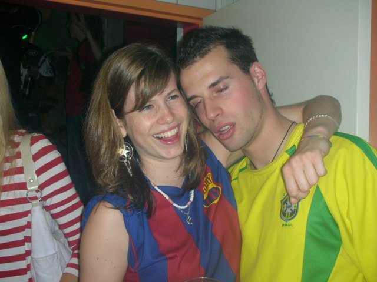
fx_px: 577
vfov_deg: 27.5
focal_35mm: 53
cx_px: 188
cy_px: 141
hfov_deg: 36.2
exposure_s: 1/60.1
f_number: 3.7
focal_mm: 8.8
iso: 95
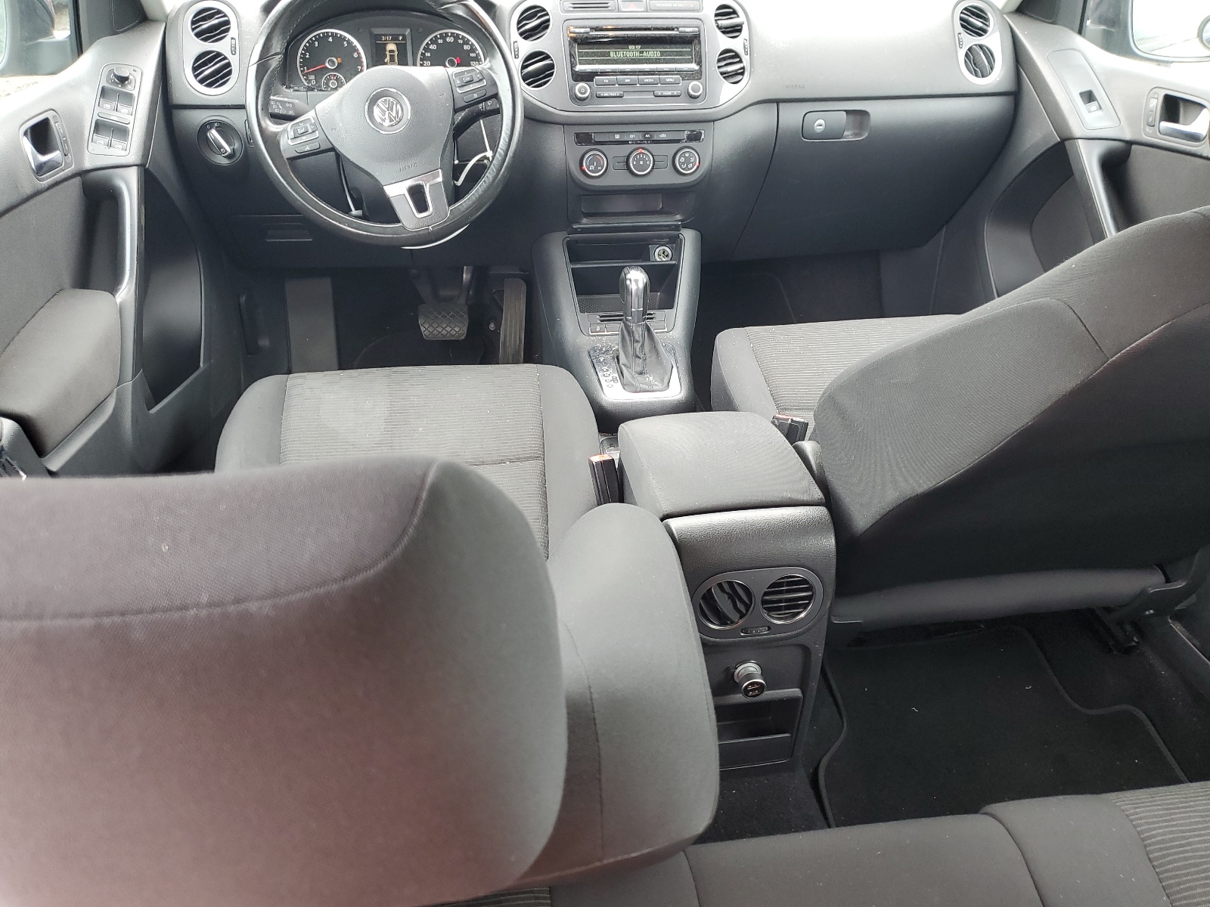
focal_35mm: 26
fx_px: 909
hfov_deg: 67.3
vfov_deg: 53.1
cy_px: 454
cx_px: 605
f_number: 1.5
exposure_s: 1/60.2
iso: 56
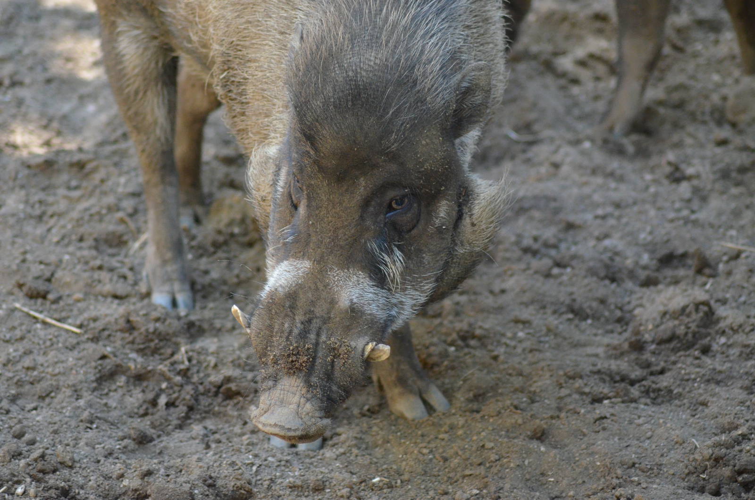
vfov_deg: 4.6
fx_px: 6279
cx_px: 378
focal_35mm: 300
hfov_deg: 6.9
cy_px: 250
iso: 2800
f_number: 4.8
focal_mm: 200
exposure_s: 1/500
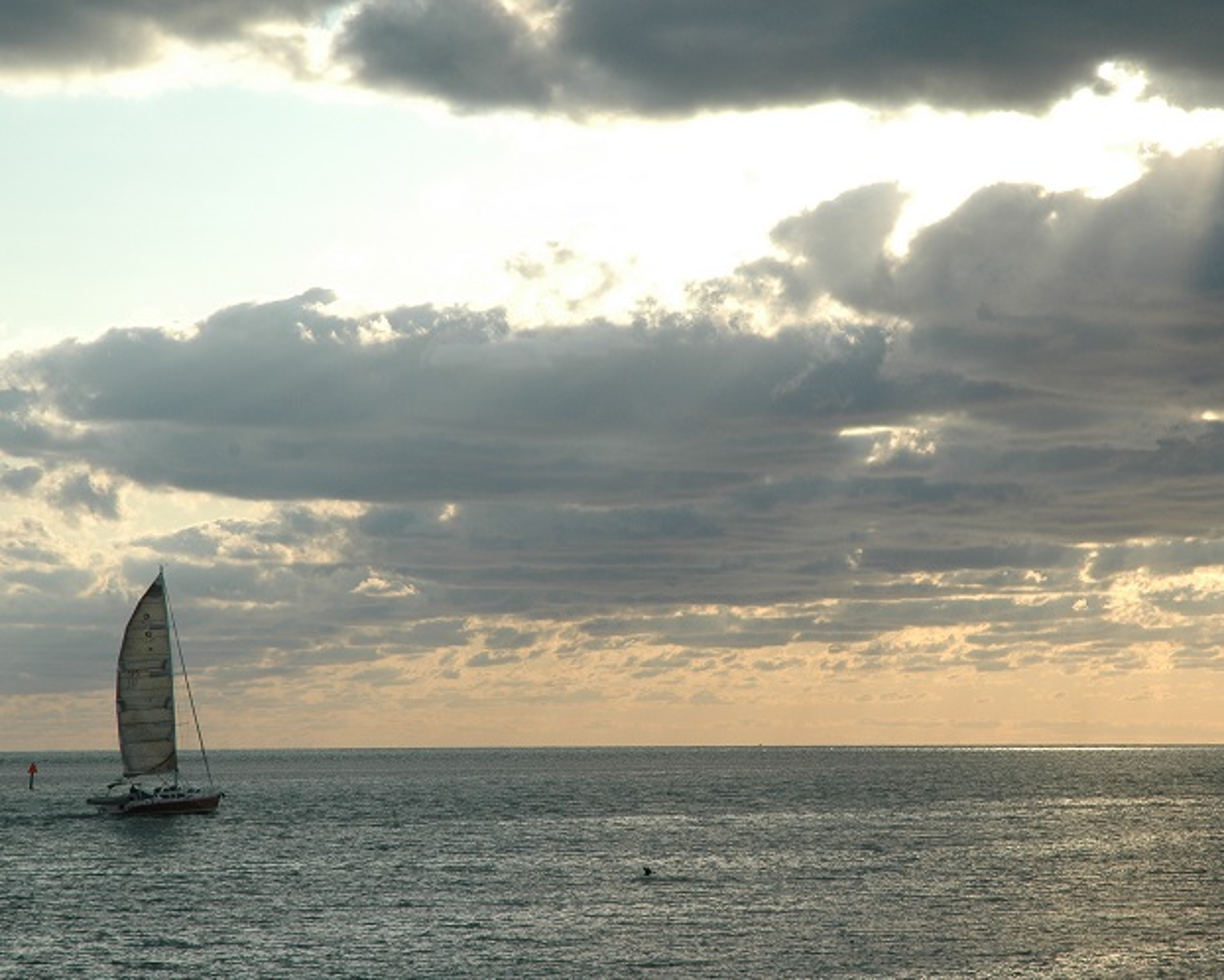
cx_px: 675
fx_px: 4312
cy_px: 490
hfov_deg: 16.2
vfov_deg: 13.0
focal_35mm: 119
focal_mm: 70
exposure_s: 1/500
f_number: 11
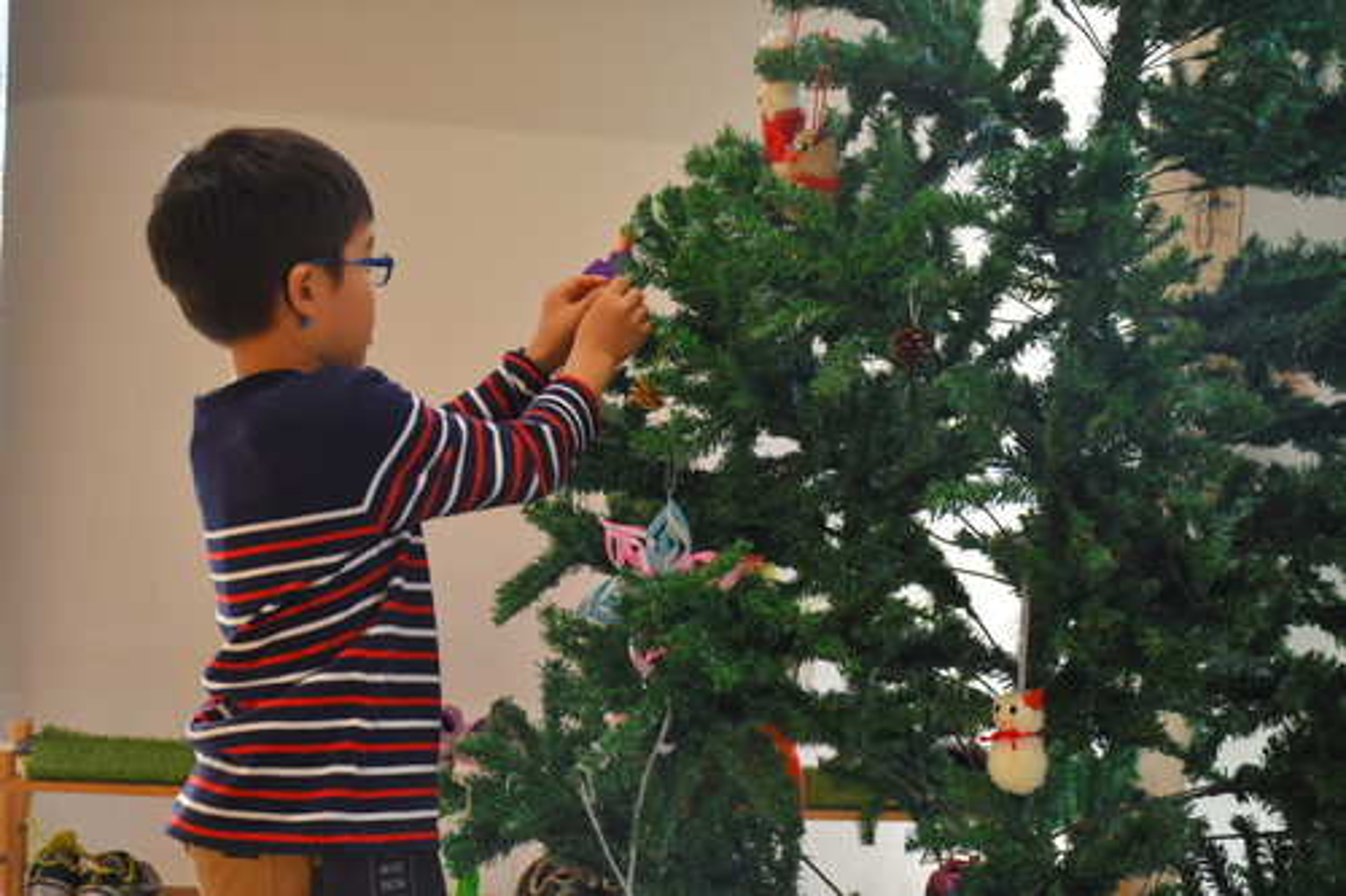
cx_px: 673
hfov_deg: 35.1
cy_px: 448
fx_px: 2130
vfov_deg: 23.8
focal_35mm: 57
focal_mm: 38
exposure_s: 1/125
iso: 1000
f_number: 5.6
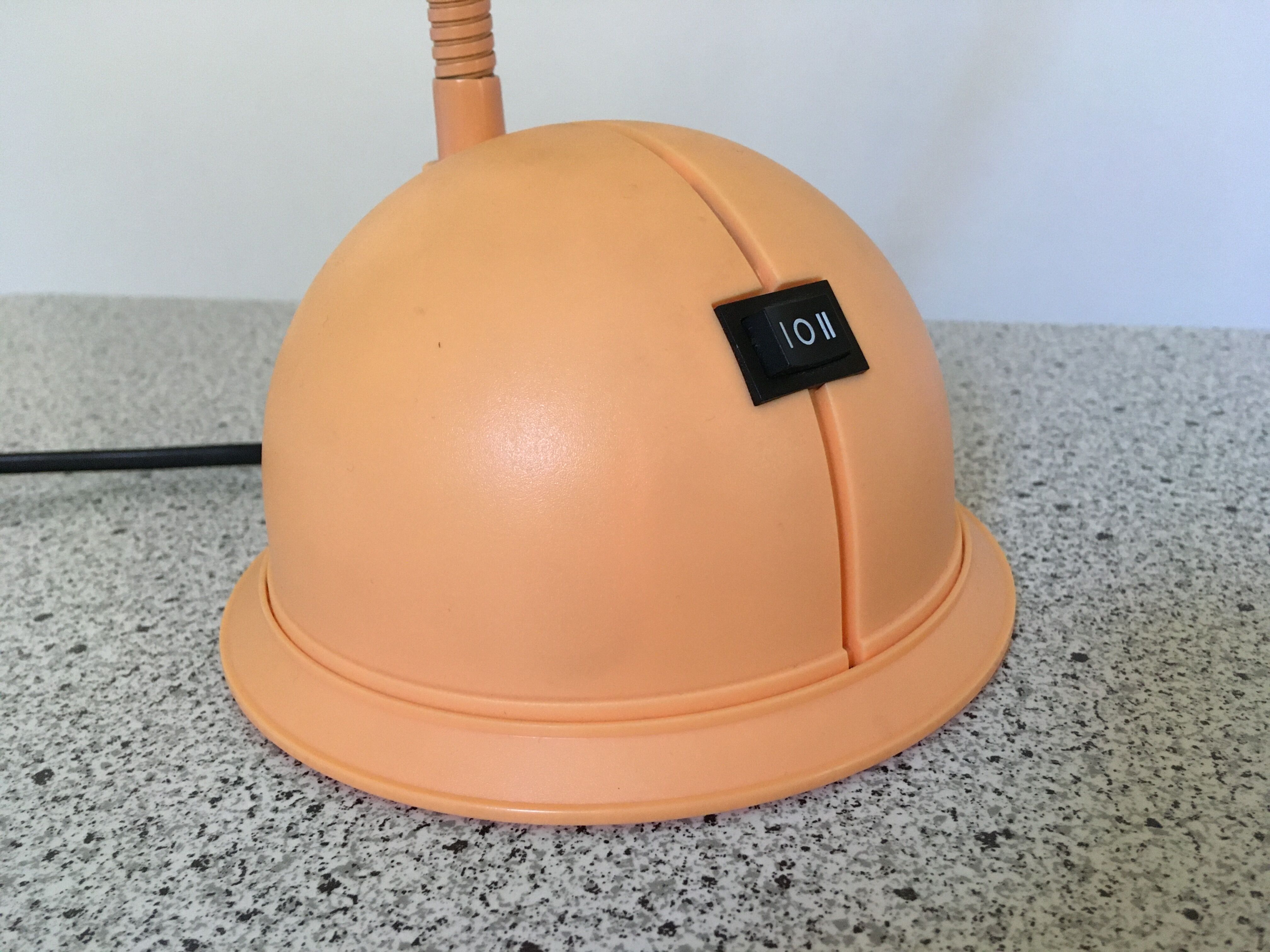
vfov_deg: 48.2
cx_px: 635
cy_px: 476
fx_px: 1064
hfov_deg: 61.7
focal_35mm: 29
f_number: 2.2
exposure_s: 1/33
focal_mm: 4.15
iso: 250
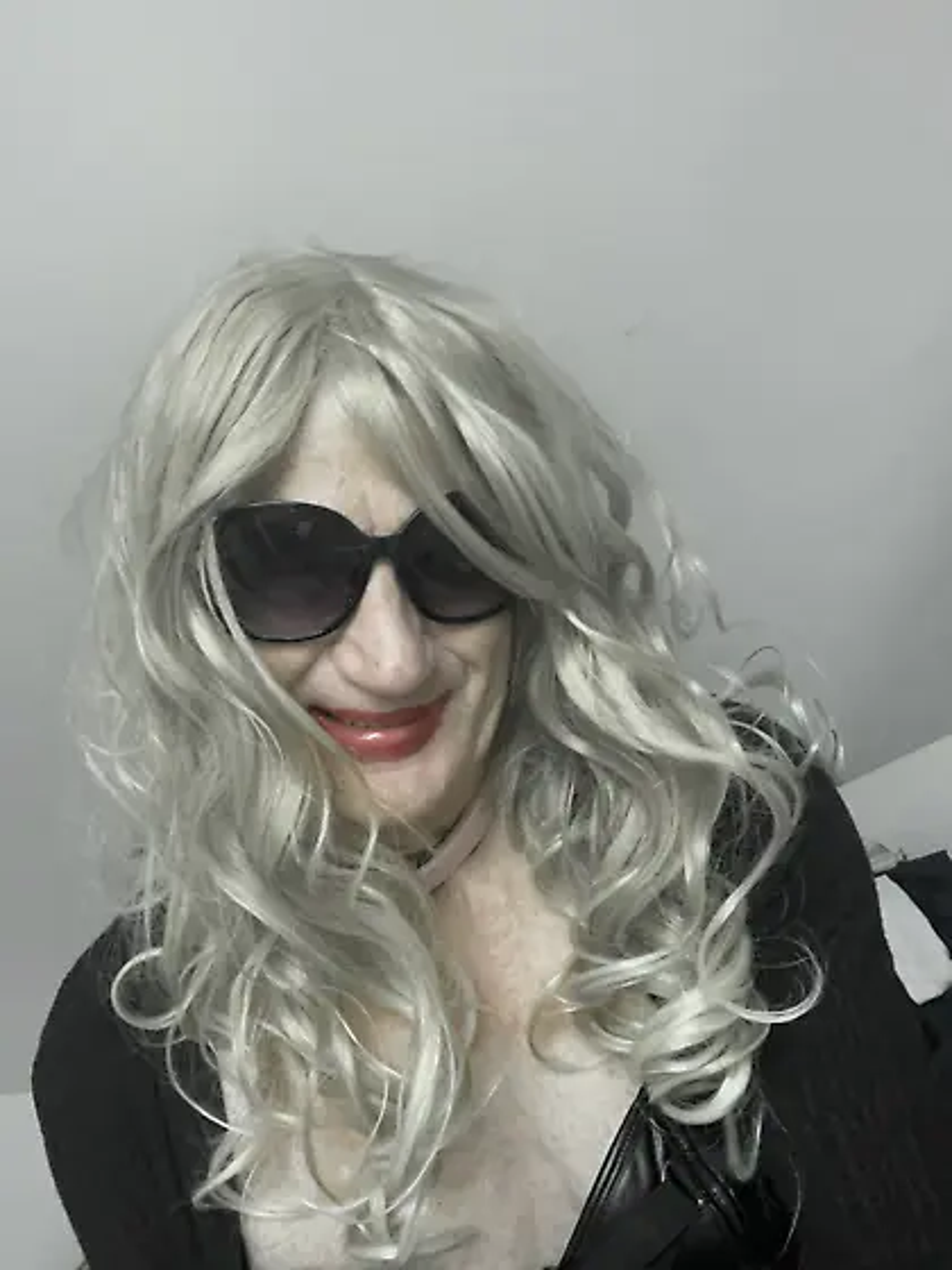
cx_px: 476
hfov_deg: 46.8
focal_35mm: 30
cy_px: 635
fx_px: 1100
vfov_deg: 60.0
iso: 400
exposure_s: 1/30
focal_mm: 2.71
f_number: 2.2
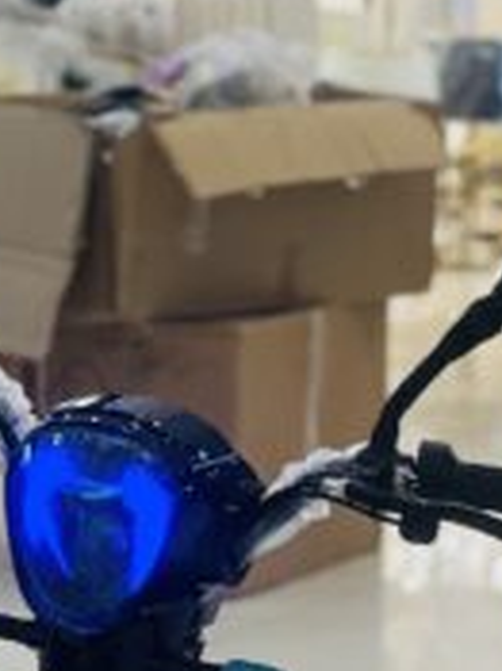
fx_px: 3949
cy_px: 874
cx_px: 422
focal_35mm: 204
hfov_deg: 7.3
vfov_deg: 9.5
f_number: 2.8
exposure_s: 1/50
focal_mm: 9
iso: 125
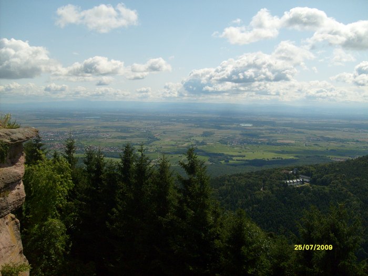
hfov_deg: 52.6
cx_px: 184
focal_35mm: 35
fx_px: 372
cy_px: 138
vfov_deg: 40.7
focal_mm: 5.8
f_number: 7.1
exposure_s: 1/500
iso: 80
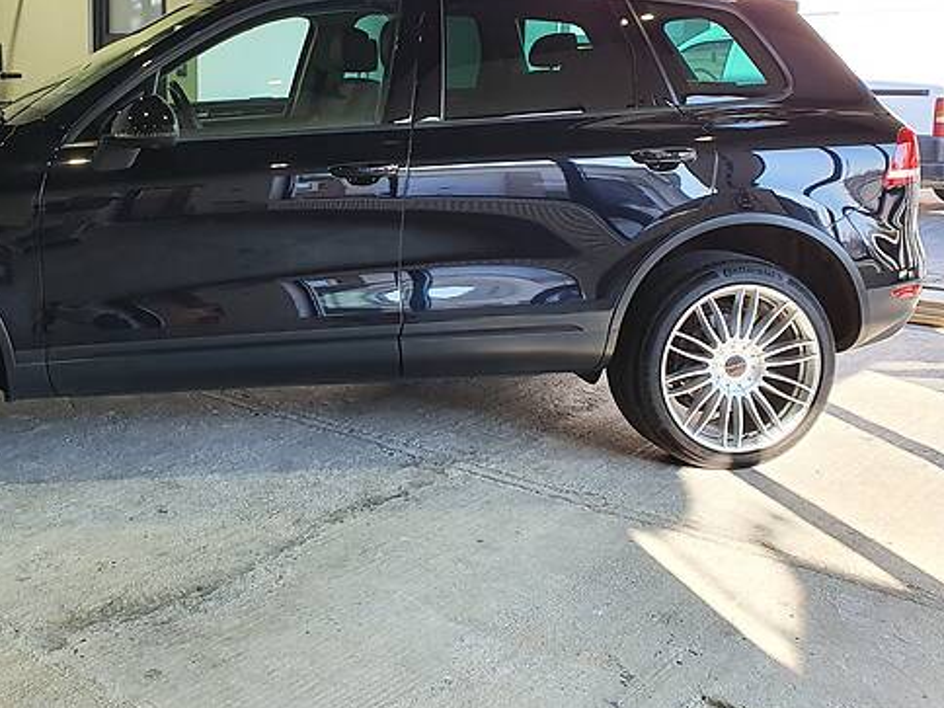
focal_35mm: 43
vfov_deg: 33.0
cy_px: 191
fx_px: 1173
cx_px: 265
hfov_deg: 42.8
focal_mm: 4.3
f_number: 2.4
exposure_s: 1/114
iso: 50
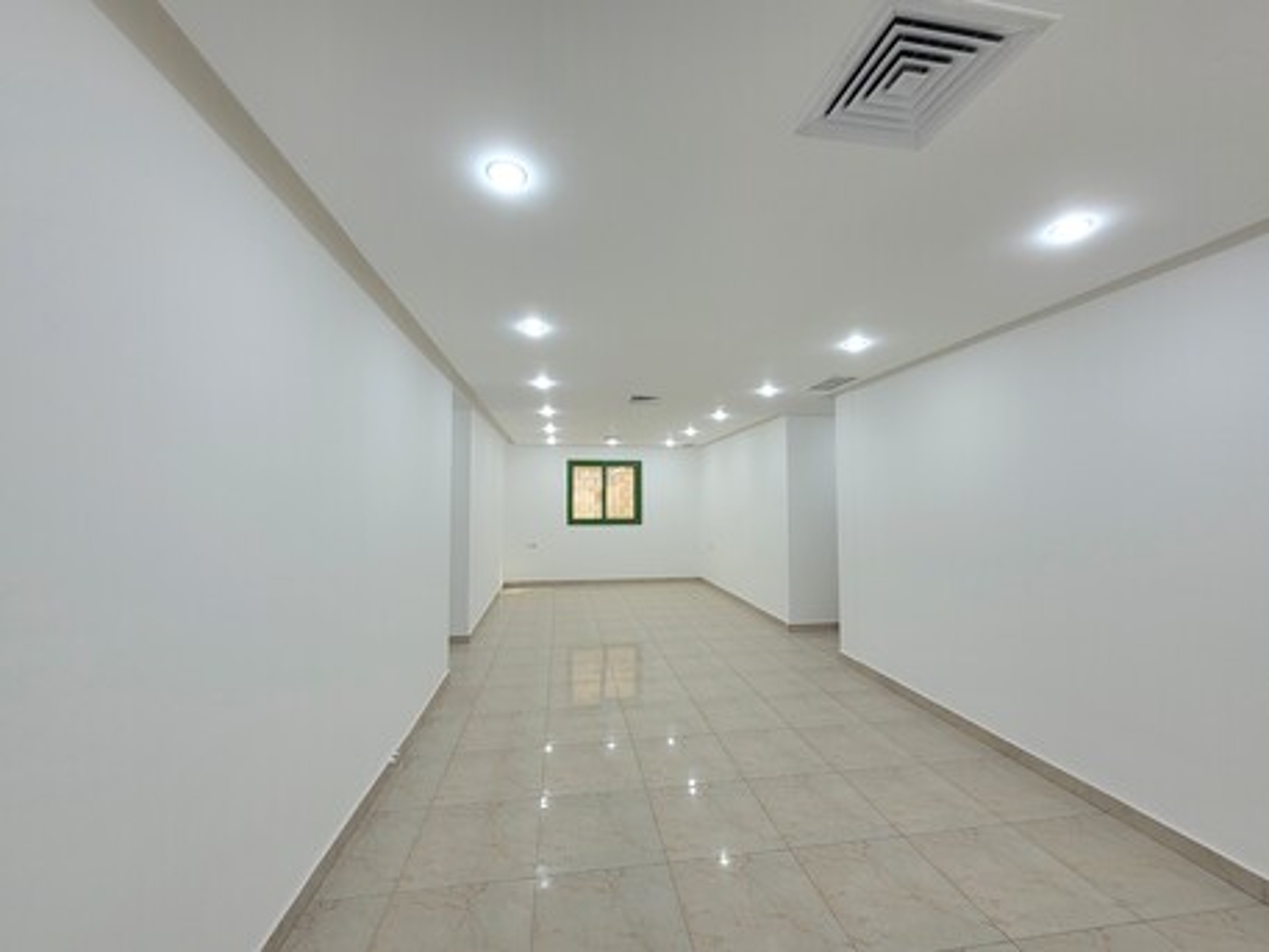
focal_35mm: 13
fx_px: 477
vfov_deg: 89.9
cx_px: 634
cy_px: 476
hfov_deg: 106.2
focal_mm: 1.74
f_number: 2.2
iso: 80
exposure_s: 1/100
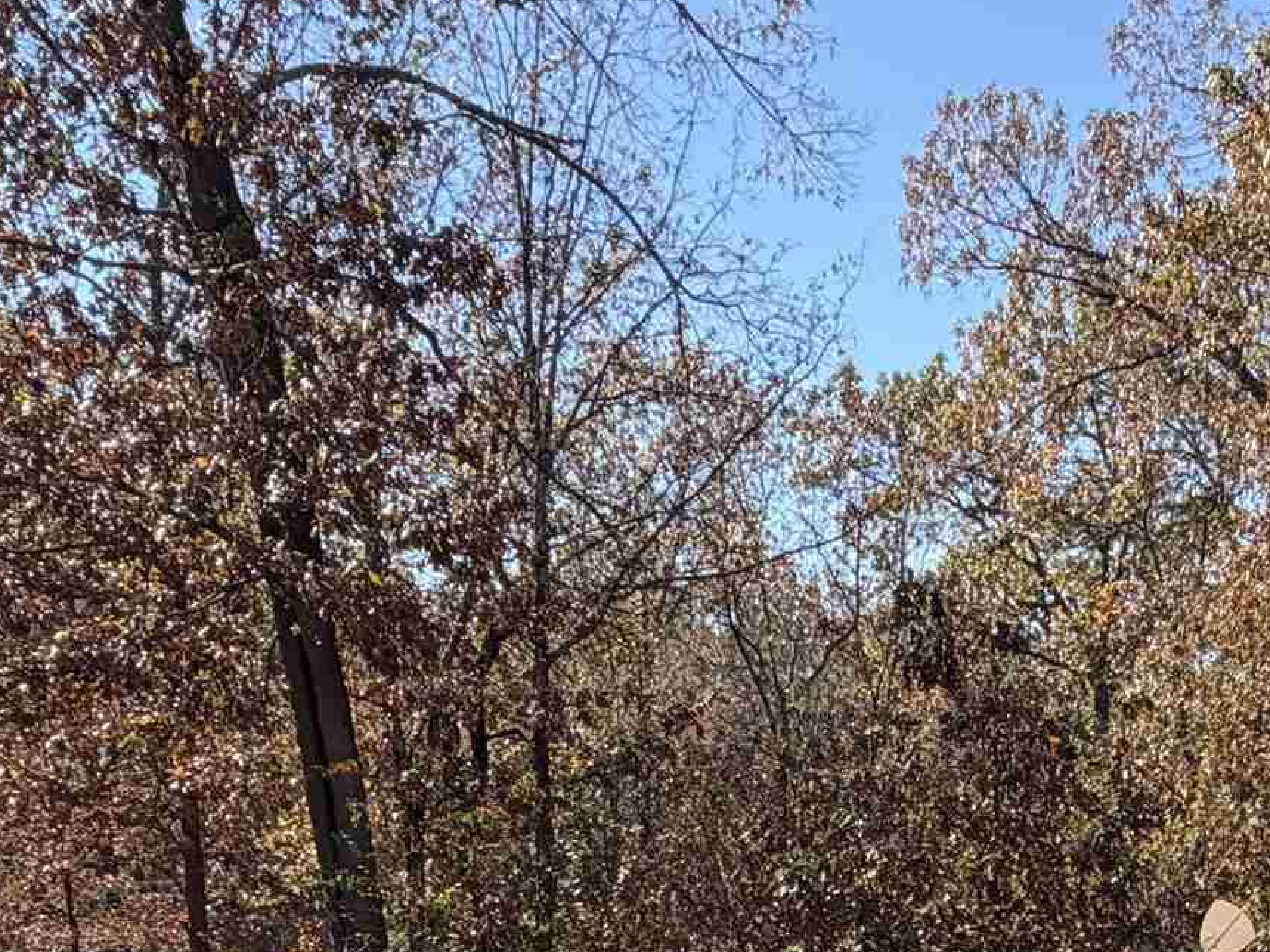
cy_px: 1371
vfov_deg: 23.9
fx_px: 1834
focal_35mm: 50
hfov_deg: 36.7
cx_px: 1043
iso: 50
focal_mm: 2.22
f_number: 2.2
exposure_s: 1/502
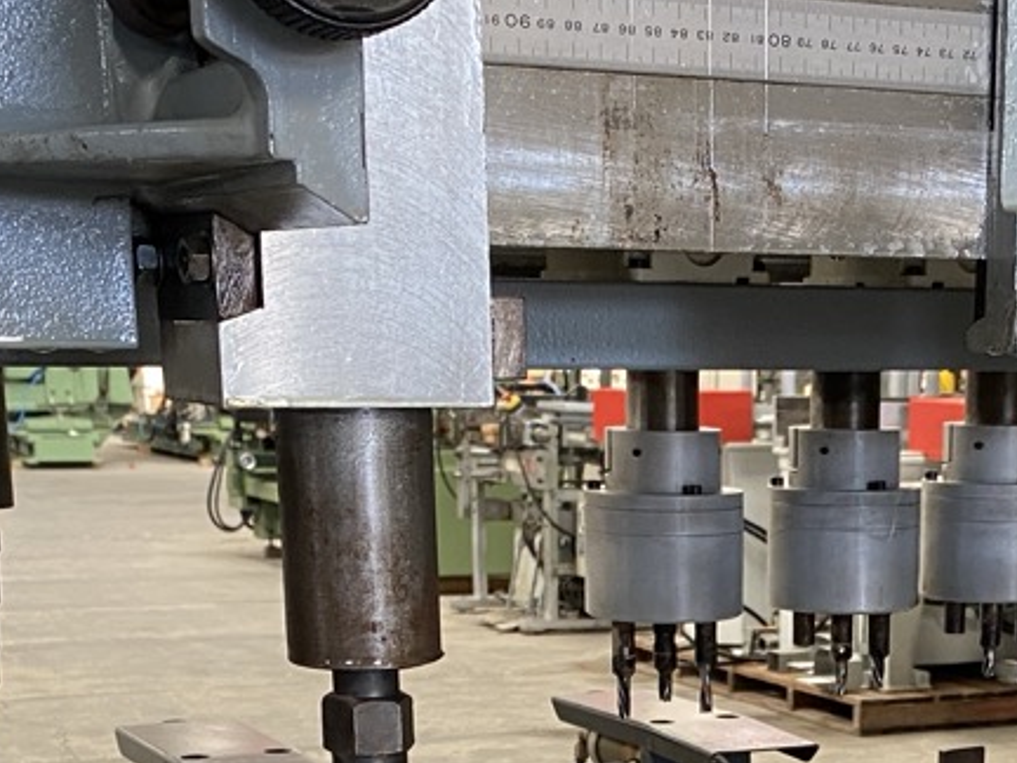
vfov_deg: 17.9
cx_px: 807
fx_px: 2262
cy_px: 998
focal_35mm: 77
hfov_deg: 24.9
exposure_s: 1/60
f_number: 1.8
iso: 160
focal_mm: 4.25
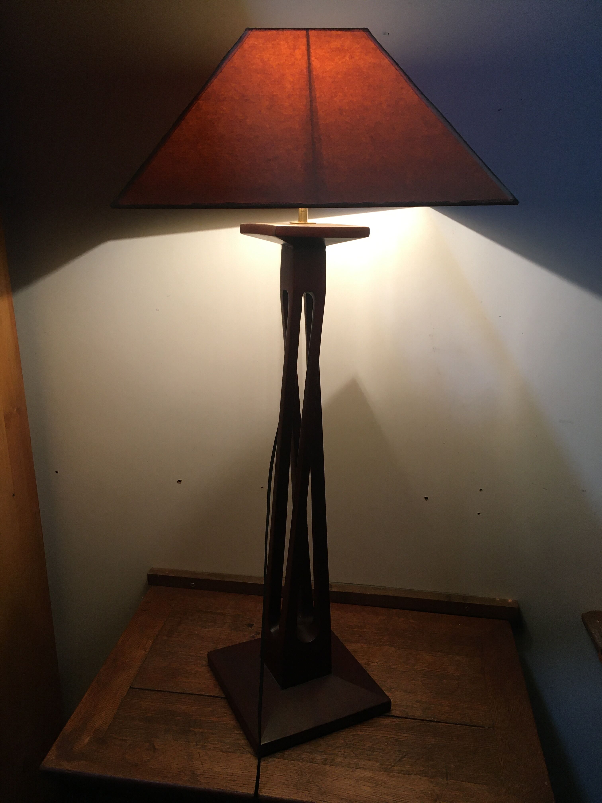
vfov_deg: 61.7
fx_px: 672
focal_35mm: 29
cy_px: 402
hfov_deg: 48.2
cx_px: 301
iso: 64
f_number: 2.2
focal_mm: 4.15
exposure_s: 1/33
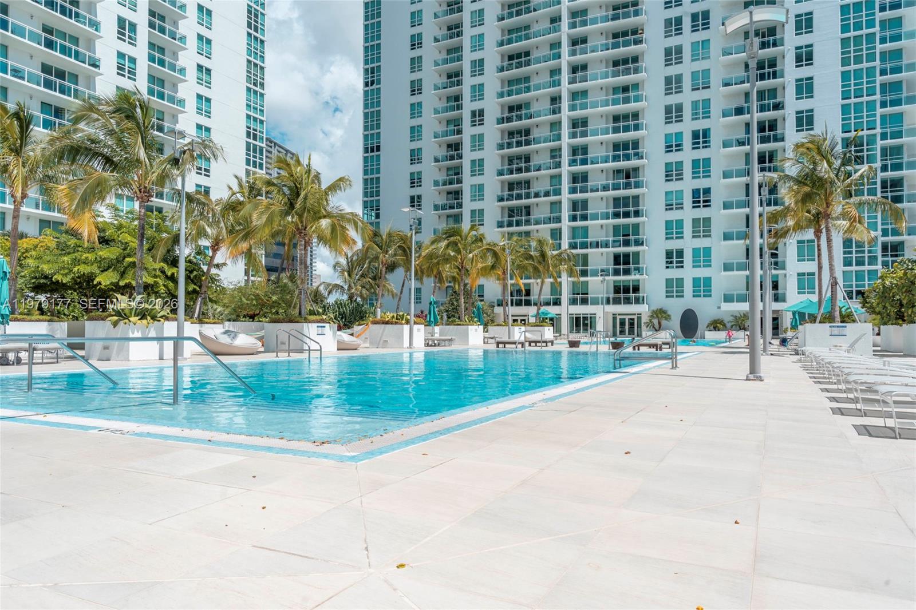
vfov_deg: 53.1
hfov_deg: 73.8
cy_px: 305
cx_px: 458
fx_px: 611
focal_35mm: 24
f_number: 11
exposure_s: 1/250
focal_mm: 24
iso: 100
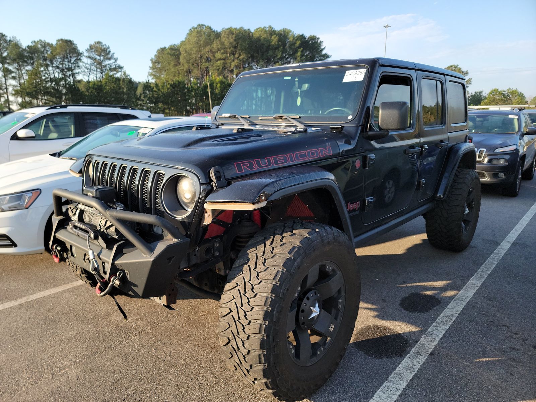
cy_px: 201
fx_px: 372
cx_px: 268
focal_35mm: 24
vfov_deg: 56.8
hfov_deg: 71.6
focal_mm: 6.7
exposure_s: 1/249
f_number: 1.8
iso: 50
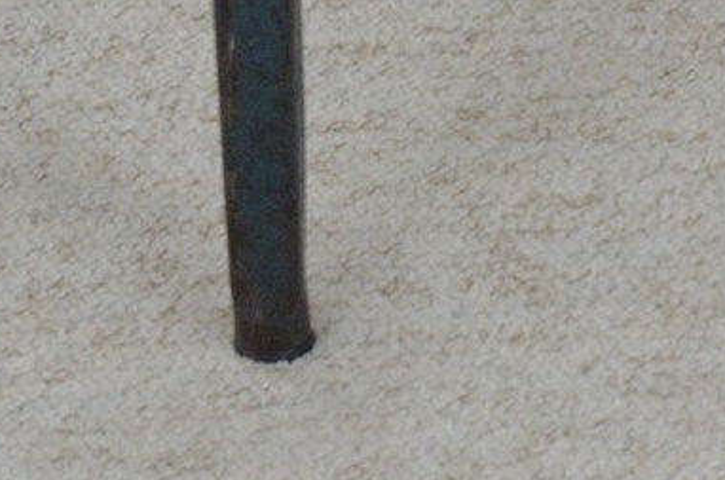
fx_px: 7777
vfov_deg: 3.5
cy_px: -943
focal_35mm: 387
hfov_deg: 5.2
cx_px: 1809
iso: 2000
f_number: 5
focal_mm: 40
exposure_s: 1/100
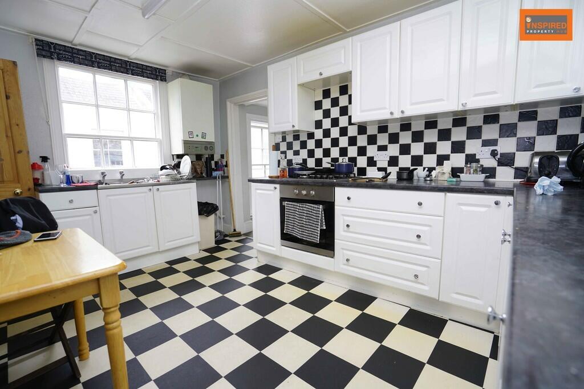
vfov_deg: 73.8
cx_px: 292
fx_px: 260
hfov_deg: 96.7
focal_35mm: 16
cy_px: 194
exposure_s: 1/60
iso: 160
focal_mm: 16
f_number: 5
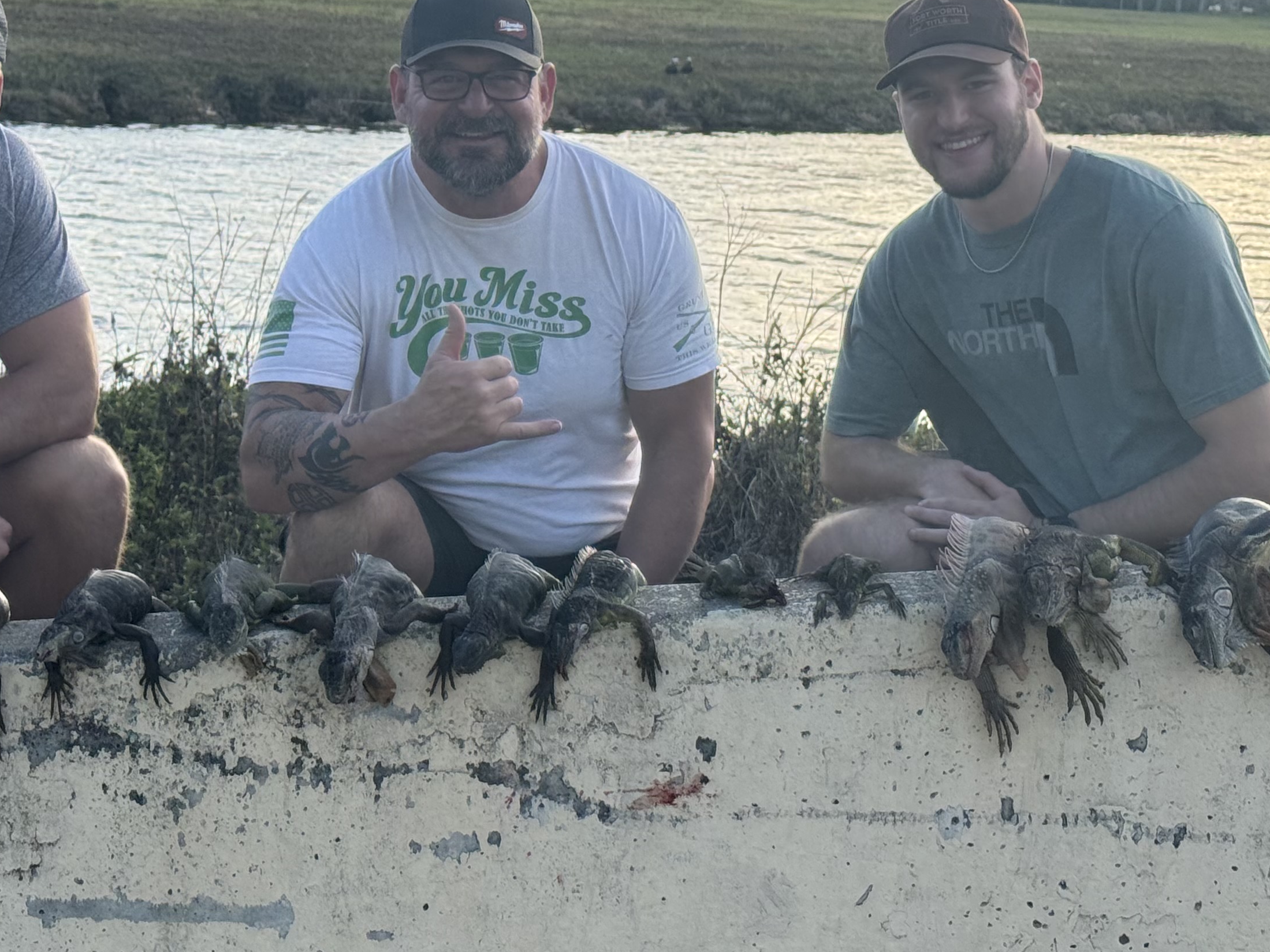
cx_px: 538
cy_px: 356
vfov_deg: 16.8
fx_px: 3228
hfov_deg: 22.2
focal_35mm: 88
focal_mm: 6.76
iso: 64
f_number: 1.78
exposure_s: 1/1172
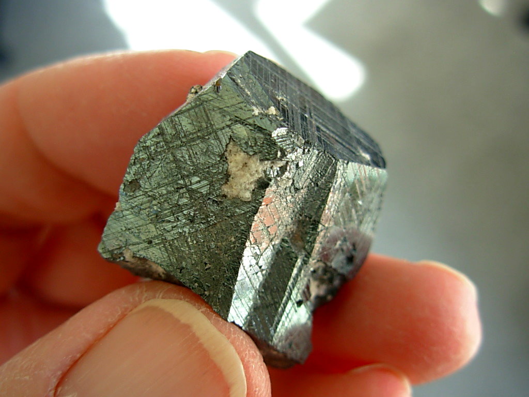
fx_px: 581
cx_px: 264
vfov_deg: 37.7
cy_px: 198
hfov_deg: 49.0
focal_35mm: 38
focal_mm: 6.3
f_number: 2.9
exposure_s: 1/20.2
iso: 50
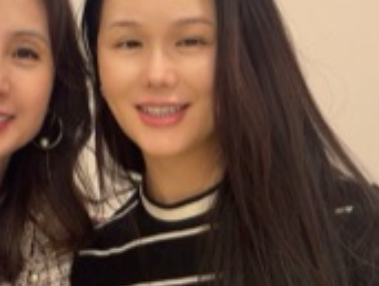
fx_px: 768
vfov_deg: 21.1
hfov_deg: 26.8
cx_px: 40
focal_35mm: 70
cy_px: 119
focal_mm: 6.76
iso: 250
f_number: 1.78
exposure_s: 1/60
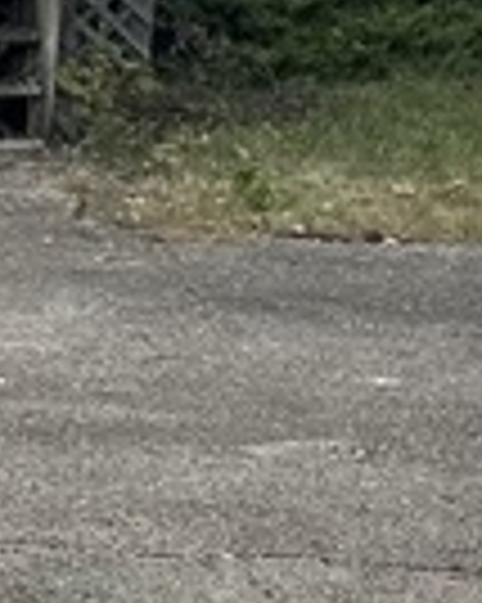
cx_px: -604
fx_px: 3374
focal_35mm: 189
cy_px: 526
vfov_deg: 10.2
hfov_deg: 7.7
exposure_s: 1/2203
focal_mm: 6.86
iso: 80
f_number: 1.78
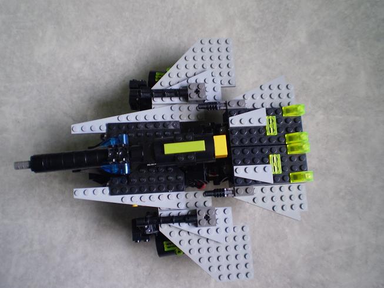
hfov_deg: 51.3
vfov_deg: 39.7
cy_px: 144
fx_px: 399
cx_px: 192
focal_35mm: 36
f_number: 3.1
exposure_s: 1/20
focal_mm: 6.3
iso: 125
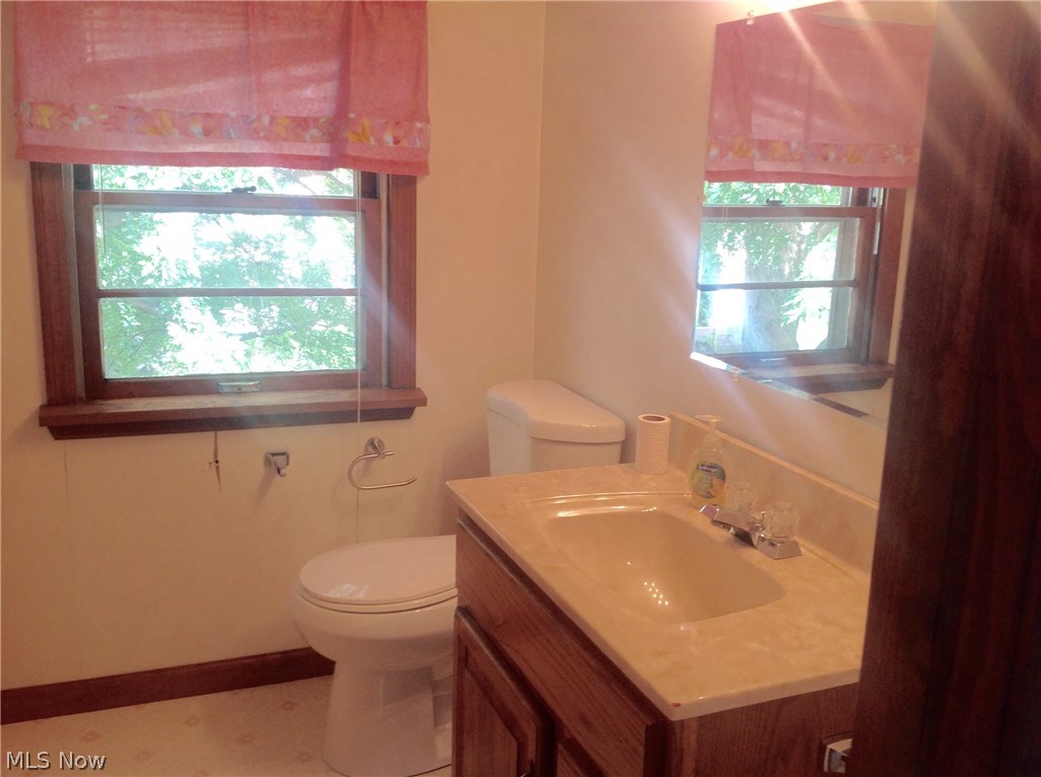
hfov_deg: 52.7
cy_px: 388
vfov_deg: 40.6
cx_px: 520
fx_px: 1051
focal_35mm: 35
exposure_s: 1/60
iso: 64
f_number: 2.4
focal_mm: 4.28
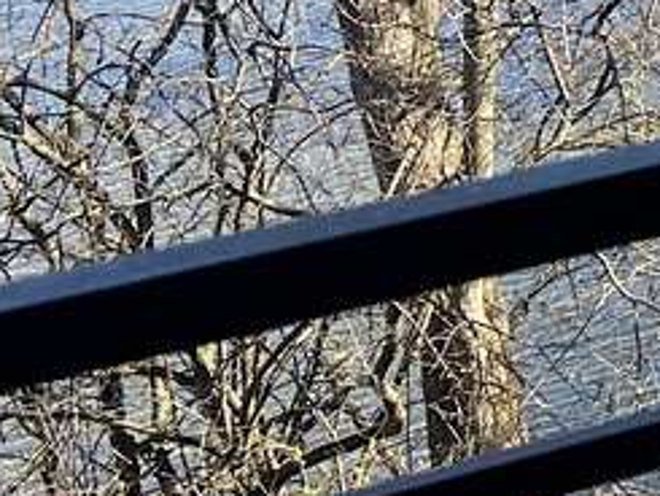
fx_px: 2919
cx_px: 1498
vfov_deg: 9.6
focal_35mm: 153
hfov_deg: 11.2
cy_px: -38
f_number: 1.5
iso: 50
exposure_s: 1/780
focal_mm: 5.7
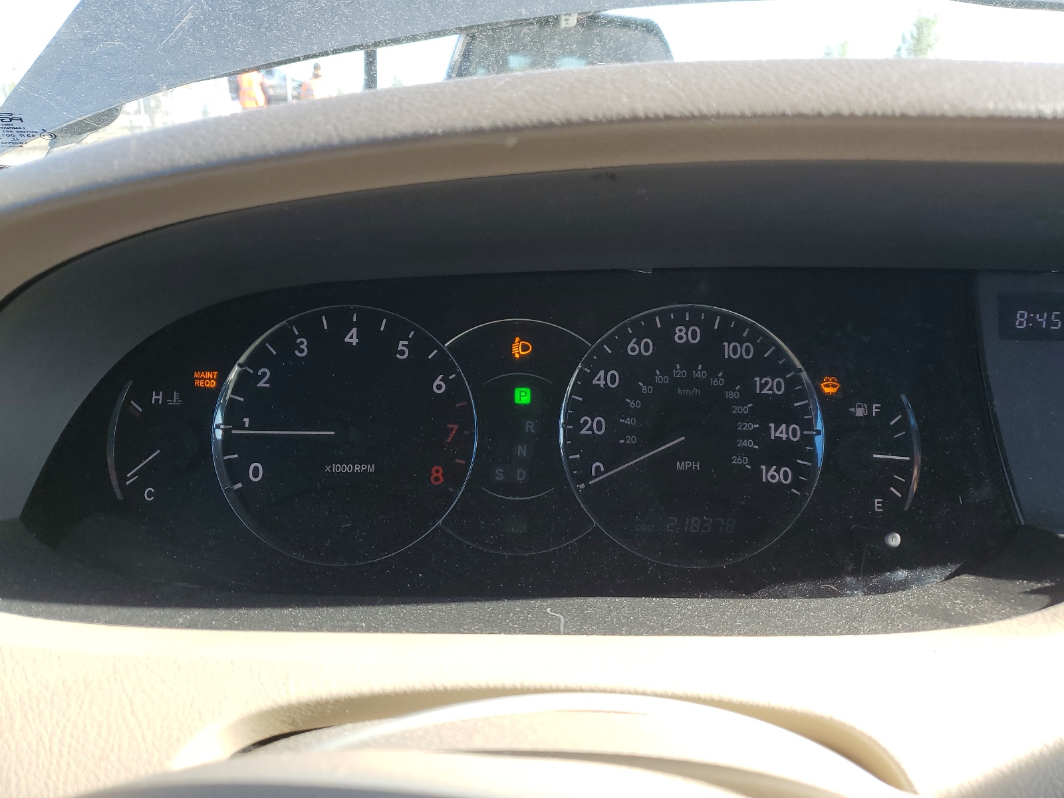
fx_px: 799
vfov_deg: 53.1
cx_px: 532
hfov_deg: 67.3
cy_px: 399
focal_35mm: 26
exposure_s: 1/294
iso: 50
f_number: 1.5
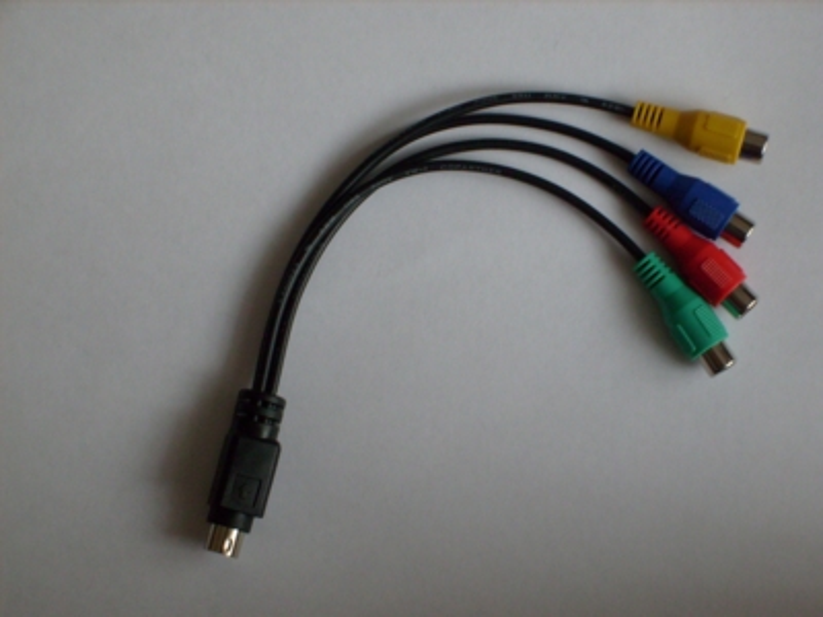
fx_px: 2187
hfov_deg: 21.3
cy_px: 308
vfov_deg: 16.1
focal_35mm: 92
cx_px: 412
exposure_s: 1/90
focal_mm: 15.5
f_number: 4.6
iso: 120
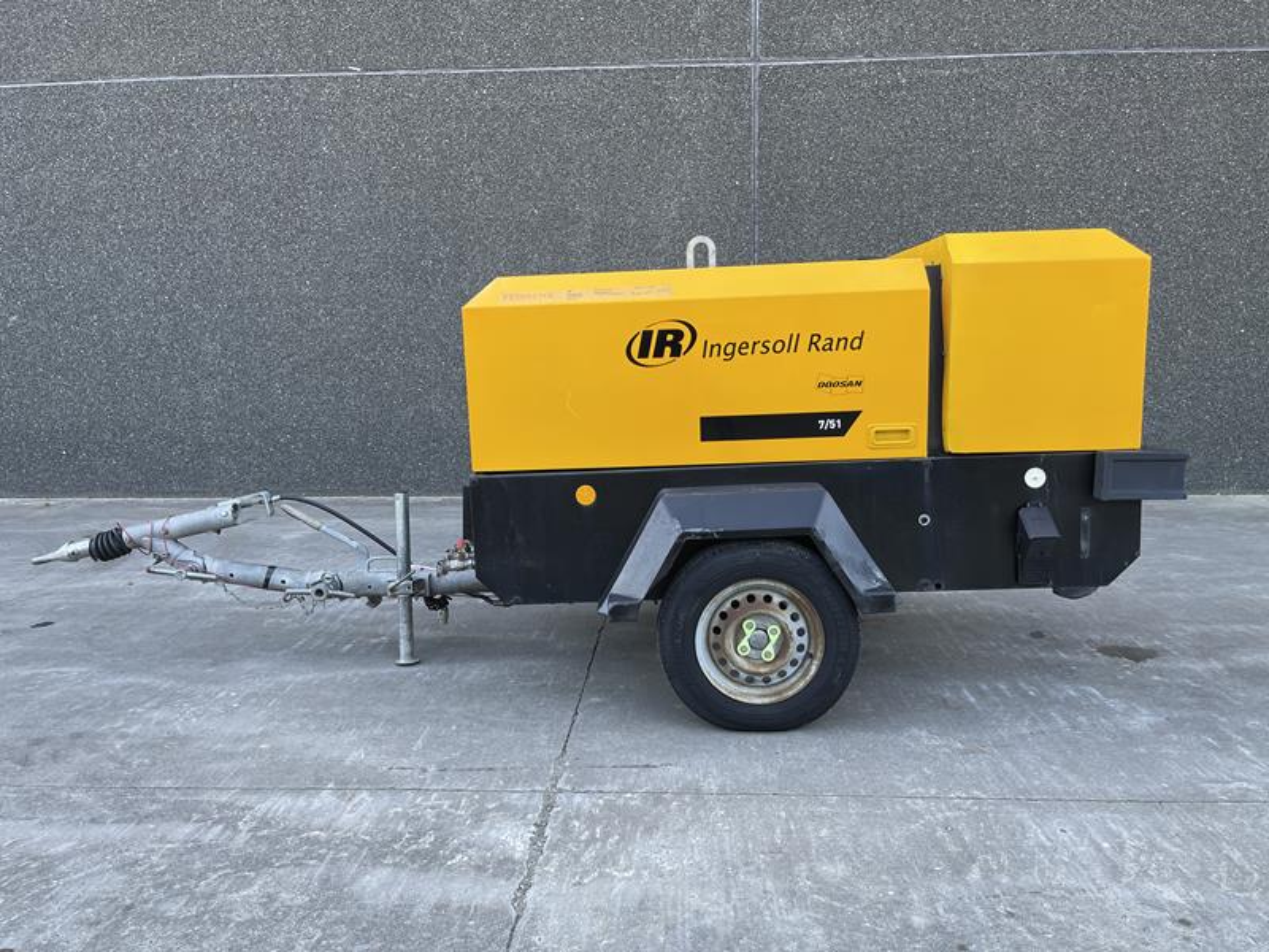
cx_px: 634
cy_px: 476
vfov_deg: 53.1
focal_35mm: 26
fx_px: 953
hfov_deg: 67.3
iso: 32
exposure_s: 1/165
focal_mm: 5.1
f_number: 1.6
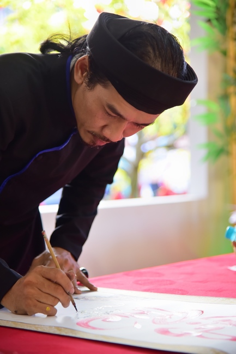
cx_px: 118
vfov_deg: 21.5
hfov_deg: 14.4
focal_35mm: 95
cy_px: 177
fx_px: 935
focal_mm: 95
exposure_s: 1/100
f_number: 4
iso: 1000
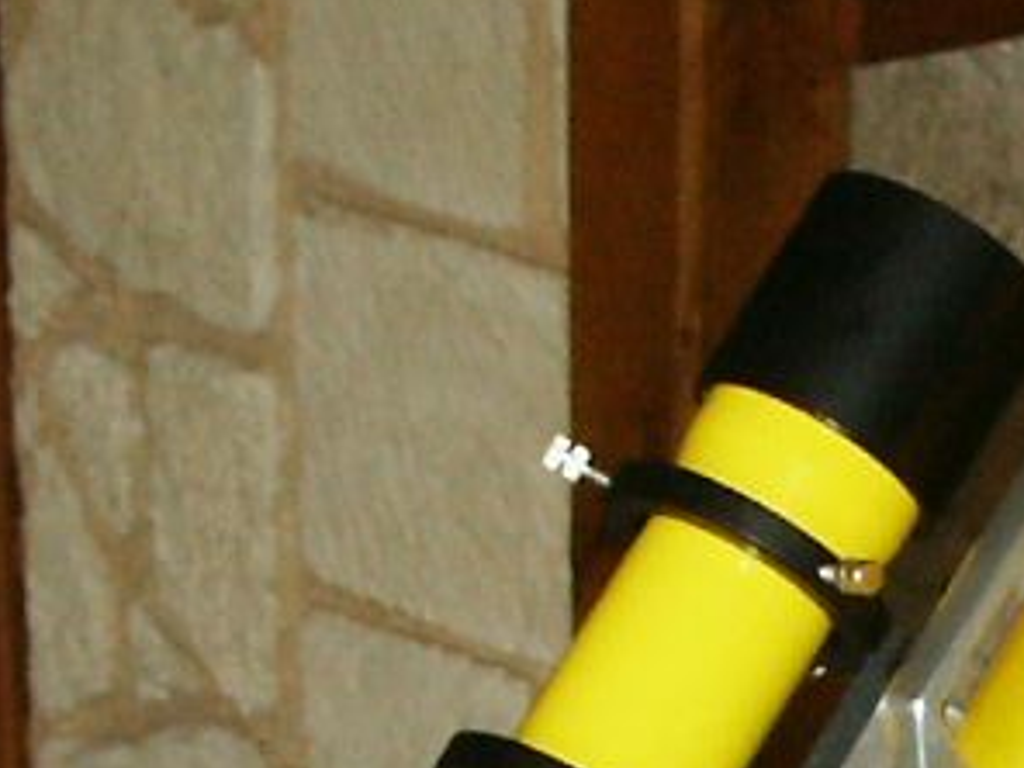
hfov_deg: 10.2
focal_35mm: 189
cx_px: 1366
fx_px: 5591
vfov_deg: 7.7
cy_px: 1114
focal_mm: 7.18
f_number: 3
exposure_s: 1/45
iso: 200
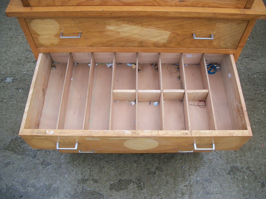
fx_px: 246
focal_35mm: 32
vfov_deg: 44.2
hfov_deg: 56.8
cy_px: 100
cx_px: 133
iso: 80
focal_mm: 5.7
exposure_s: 1/400
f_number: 2.9
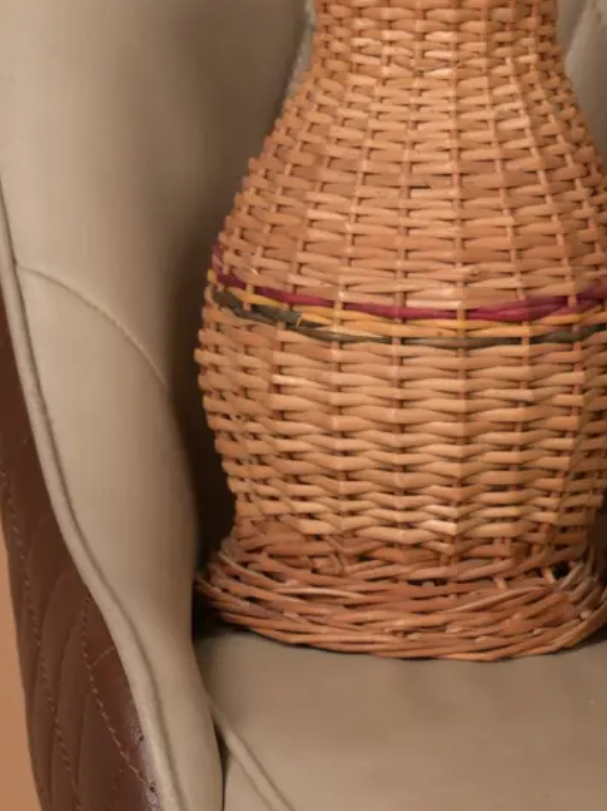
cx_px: 1131
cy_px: -356
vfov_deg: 6.9
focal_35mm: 283
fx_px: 6622
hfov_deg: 5.2
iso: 100
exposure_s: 1/200
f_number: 6.3
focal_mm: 63
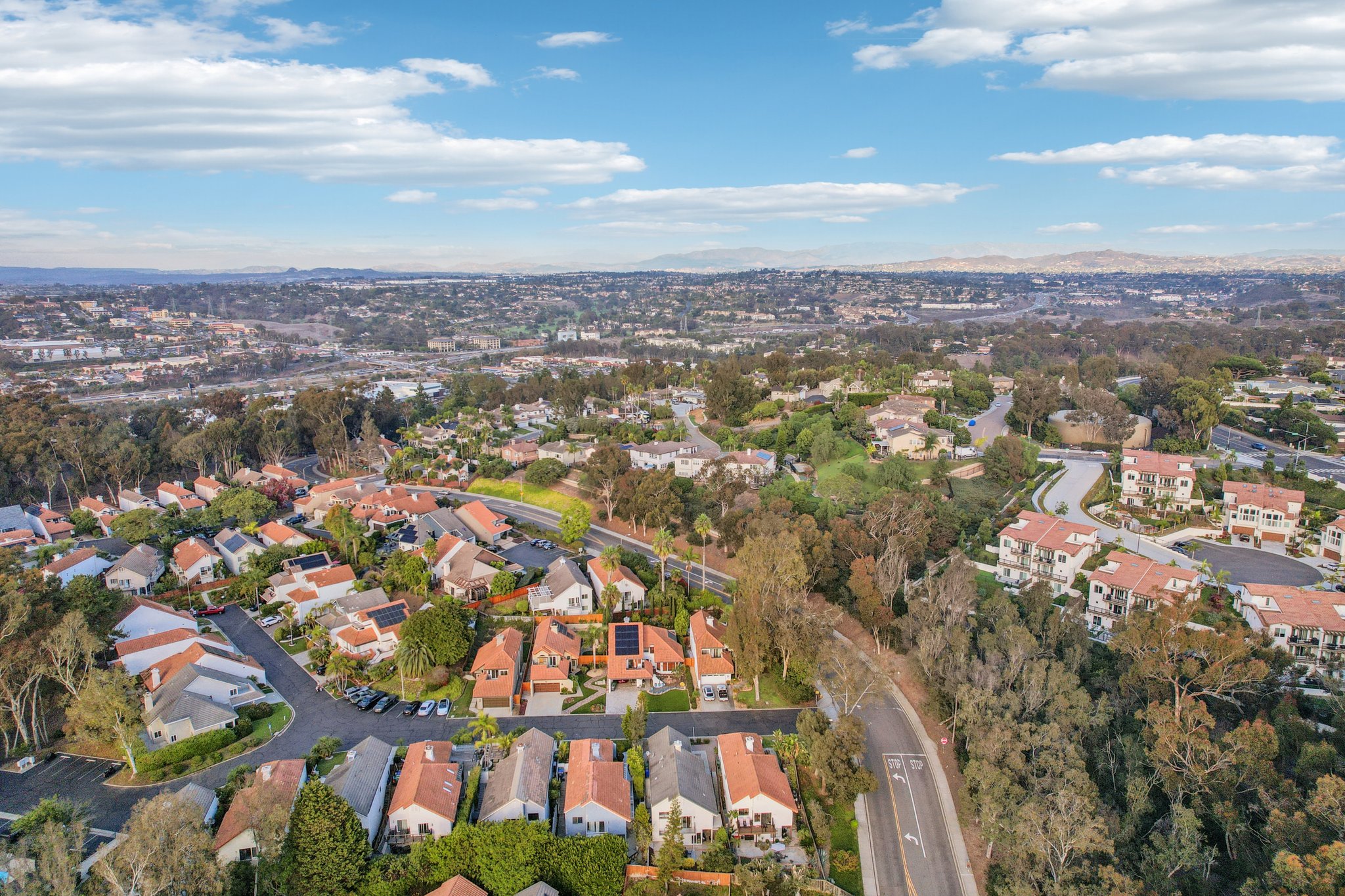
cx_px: 672
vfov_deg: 57.2
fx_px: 822
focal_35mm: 22
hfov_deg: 78.6
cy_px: 448
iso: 100
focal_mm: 8.4
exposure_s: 1/730
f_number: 2.8
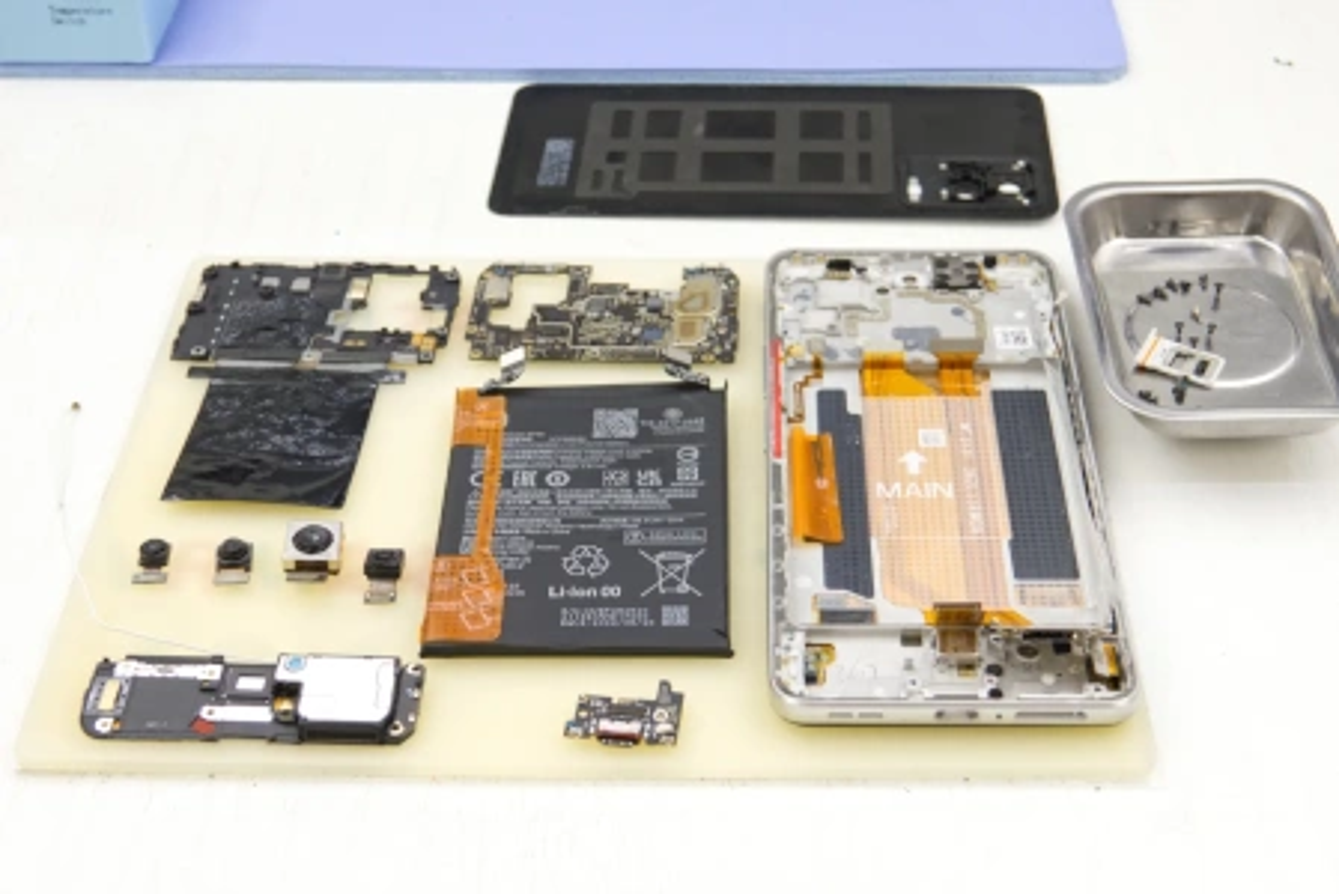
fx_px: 2791
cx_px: 670
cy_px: 447
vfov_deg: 18.2
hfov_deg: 27.0
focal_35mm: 75
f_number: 9
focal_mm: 75
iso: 100
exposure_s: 1/10
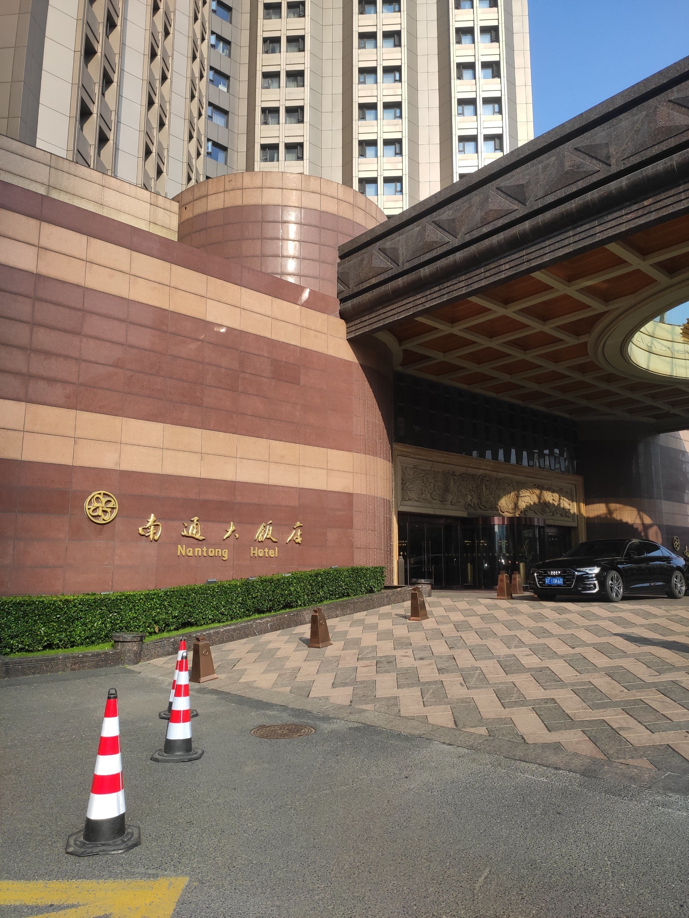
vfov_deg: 67.3
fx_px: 690
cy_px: 459
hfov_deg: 53.1
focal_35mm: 26
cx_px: 344
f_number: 1.75
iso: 112
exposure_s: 1/1111
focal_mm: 4.77
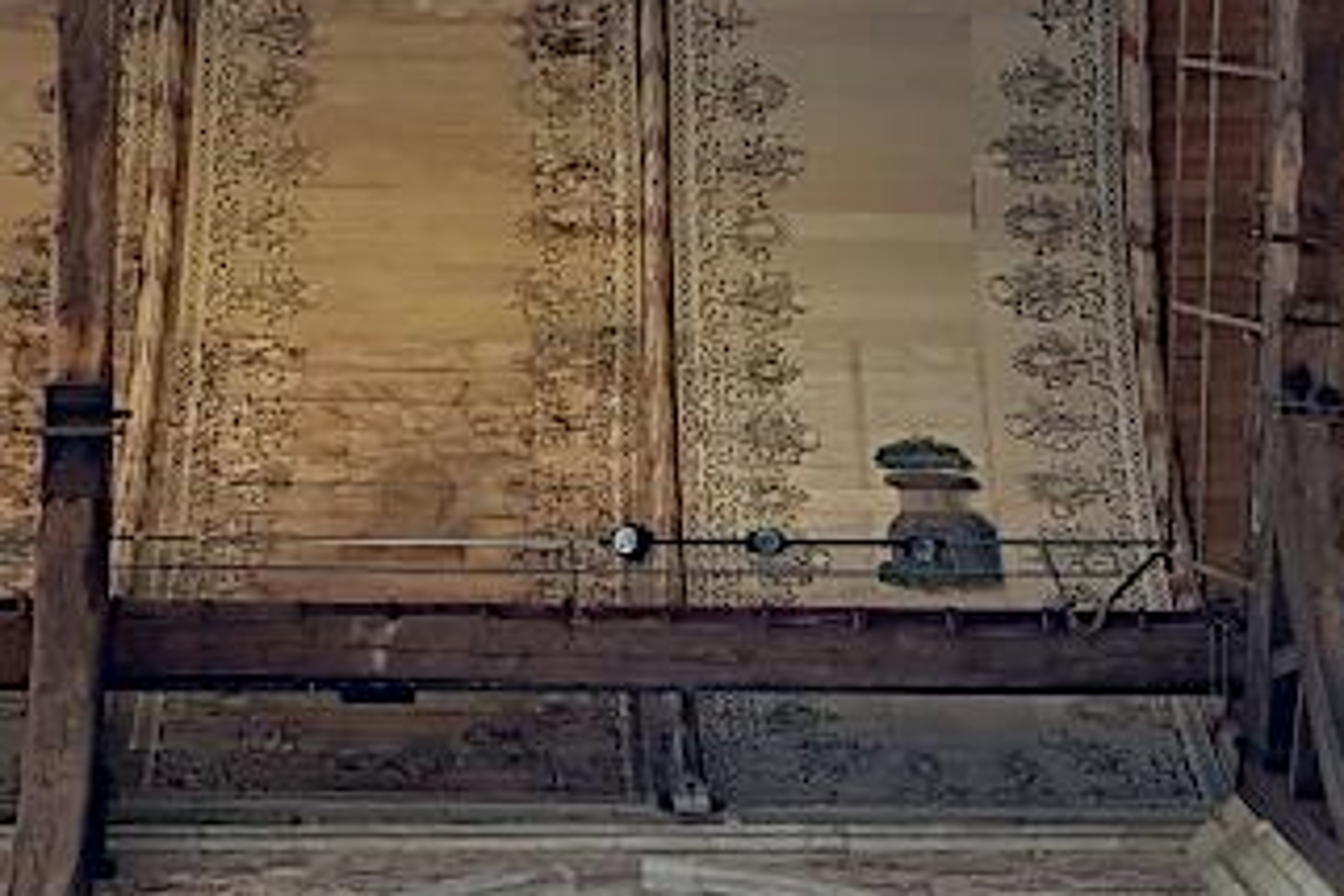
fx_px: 3770
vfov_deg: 13.2
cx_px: 368
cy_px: -180
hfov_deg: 20.1
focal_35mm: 101
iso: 100
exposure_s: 1/50
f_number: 1.7
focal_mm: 4.2
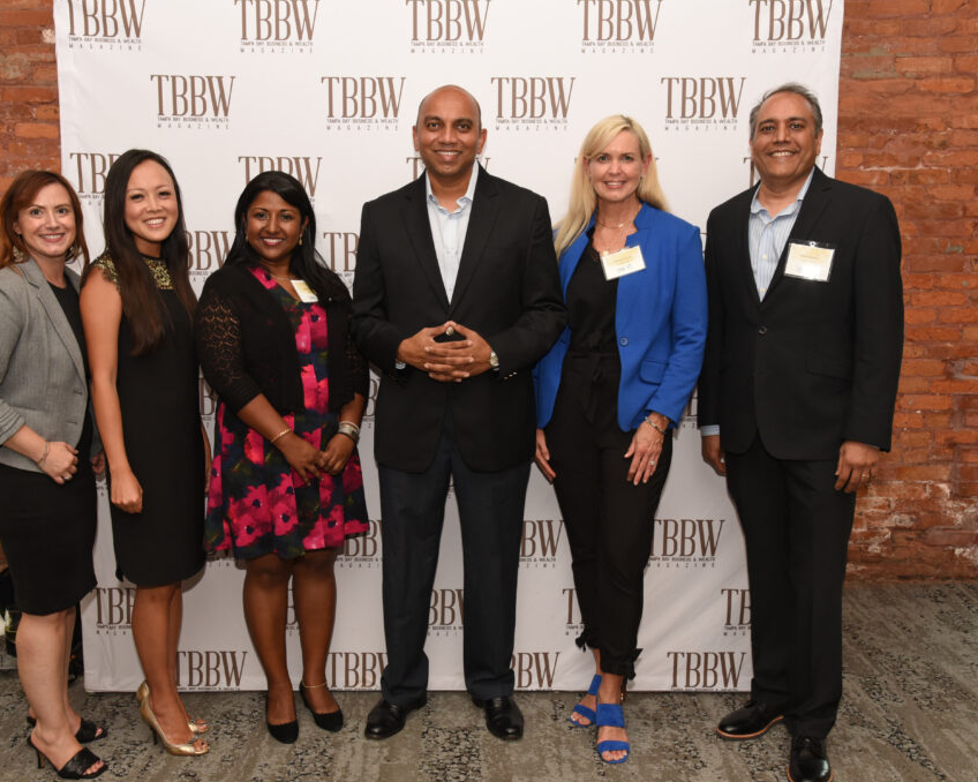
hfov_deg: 52.8
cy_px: 393
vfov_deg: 43.3
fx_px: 984
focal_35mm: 34
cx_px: 444
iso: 1000
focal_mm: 30
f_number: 8
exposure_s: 1/60
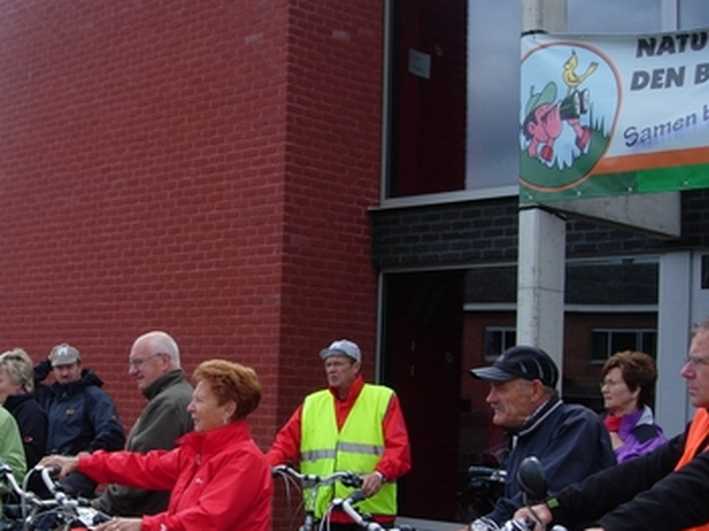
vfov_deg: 22.4
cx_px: 129
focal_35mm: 65
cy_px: 384
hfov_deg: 29.1
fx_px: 1331
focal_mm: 7.8
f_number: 2.8
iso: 64
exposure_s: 1/683
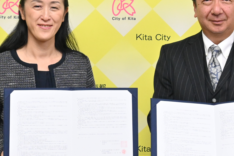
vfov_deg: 13.7
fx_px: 650
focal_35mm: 100
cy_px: 49
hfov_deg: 20.4
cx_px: 133
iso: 3200
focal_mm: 28
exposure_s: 1/125
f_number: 6.3
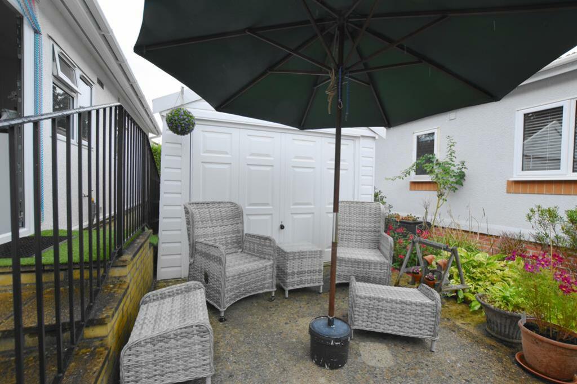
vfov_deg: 77.3
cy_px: 192
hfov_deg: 100.4
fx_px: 240
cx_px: 288
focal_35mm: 15
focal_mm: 10
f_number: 7.1
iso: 200
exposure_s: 1/250
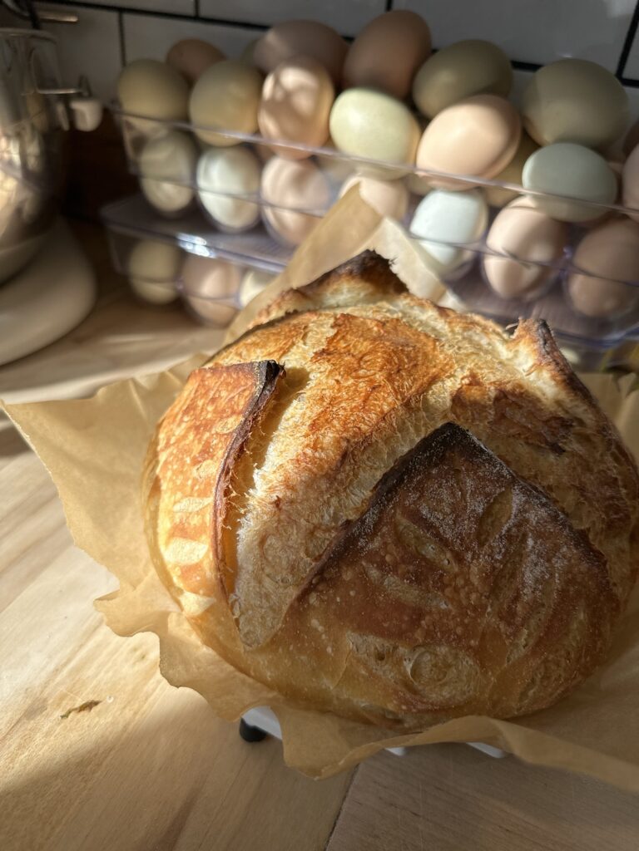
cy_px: 426
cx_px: 320
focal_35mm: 24
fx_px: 591
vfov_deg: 71.6
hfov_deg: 56.8
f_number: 1.78
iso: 80
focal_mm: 6.86
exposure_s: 1/680
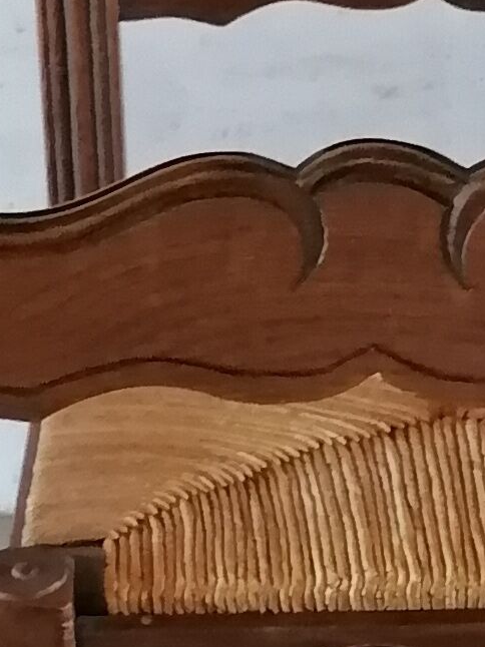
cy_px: 1110
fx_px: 3010
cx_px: 373
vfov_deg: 11.5
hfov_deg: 9.2
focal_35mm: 161
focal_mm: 5.4
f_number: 1.8
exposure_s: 1/25
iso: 400
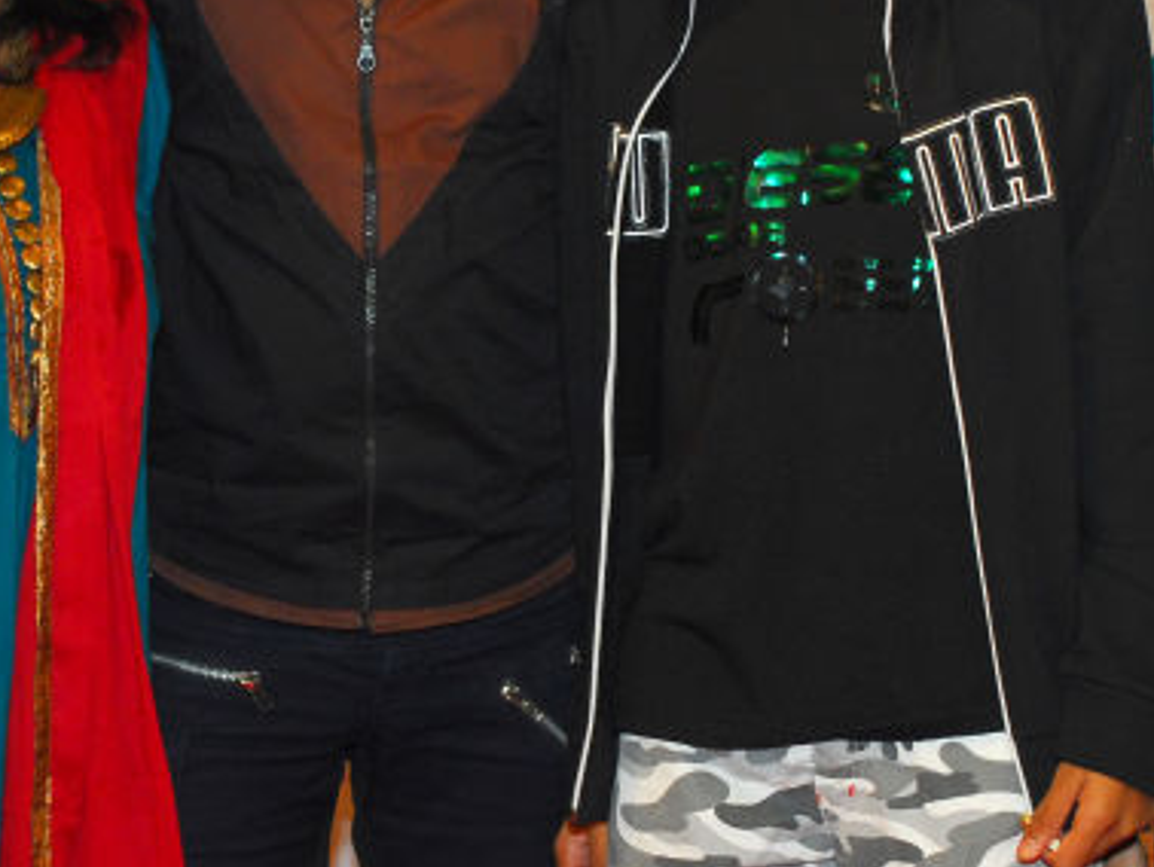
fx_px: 4170
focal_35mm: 125
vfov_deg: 11.9
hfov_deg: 15.8
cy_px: 279
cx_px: 546
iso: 400
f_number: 5.6
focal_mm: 32
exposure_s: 1/60
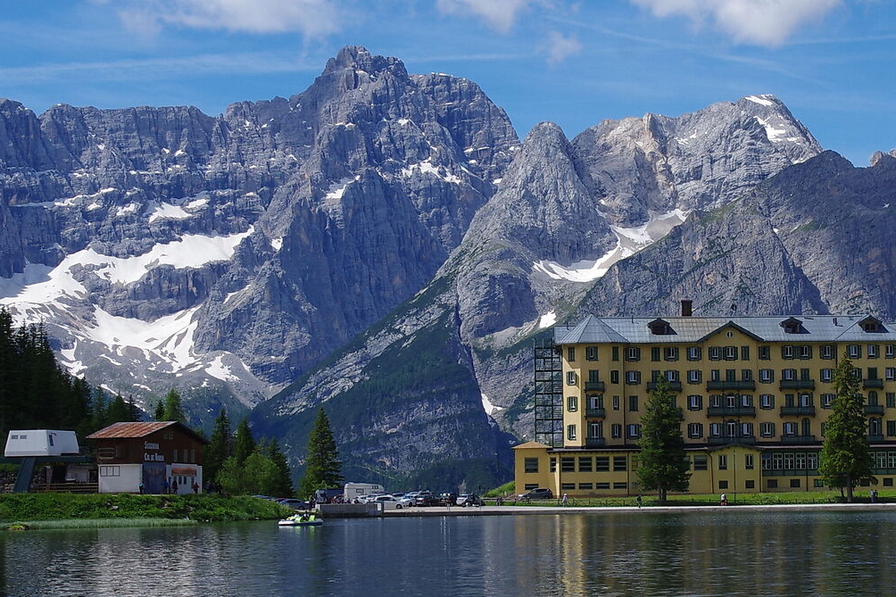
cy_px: 286
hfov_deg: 18.3
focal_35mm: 111
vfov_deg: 12.3
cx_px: 689
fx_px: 2767
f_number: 11
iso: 100
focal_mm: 31
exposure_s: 1/160
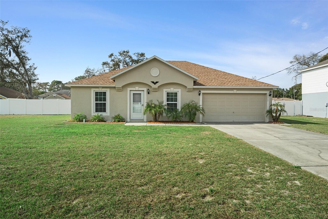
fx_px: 209
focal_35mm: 23
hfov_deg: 76.1
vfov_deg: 55.1
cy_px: 110
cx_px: 164
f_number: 8
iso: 320
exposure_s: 1/400
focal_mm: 23
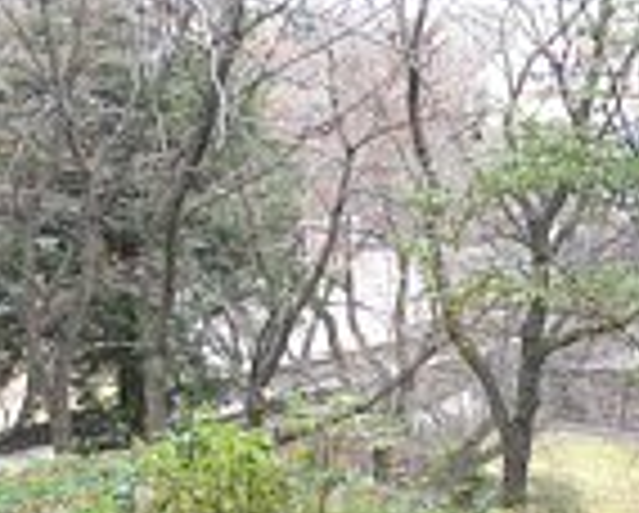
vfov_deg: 15.4
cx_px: 495
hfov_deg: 19.8
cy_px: 630
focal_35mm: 96
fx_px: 1818
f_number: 3.6
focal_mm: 7.4
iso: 80
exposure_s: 1/50
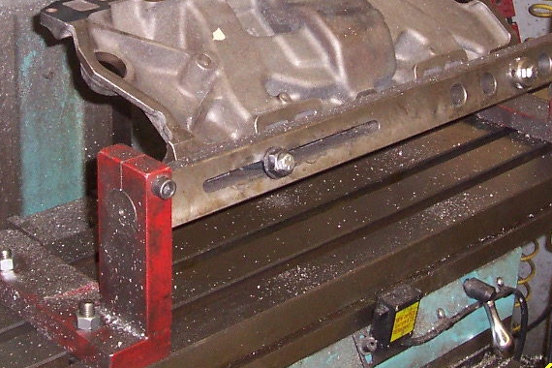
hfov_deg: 25.0
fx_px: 1242
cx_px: 226
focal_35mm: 81
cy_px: 53
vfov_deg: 16.7
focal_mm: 5.6
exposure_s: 1/60
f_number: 2.8
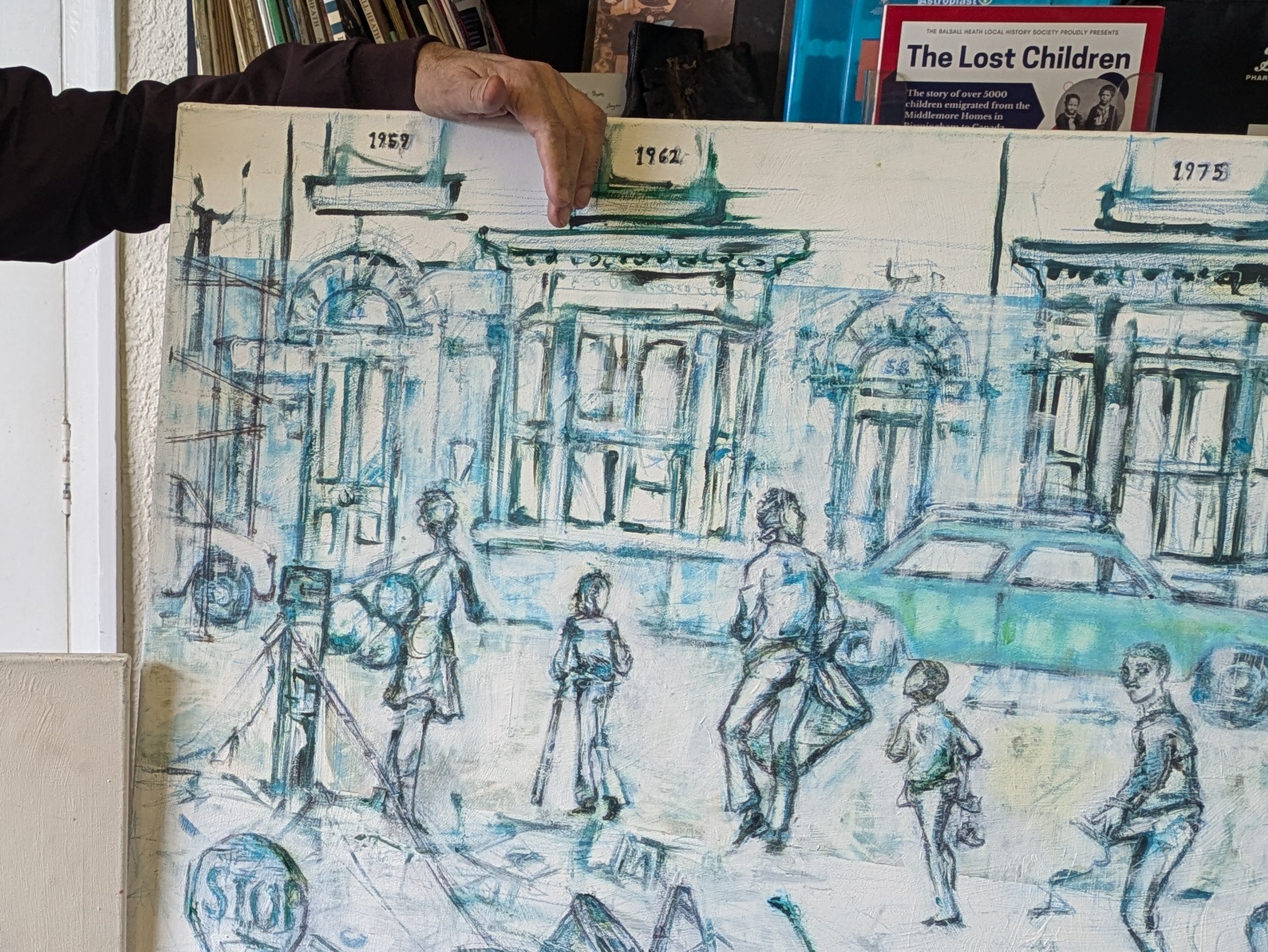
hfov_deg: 30.8
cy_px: 779
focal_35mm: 61
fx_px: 2235
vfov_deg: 23.6
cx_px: 240
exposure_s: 1/33.3
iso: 57
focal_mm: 5.43
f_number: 1.89
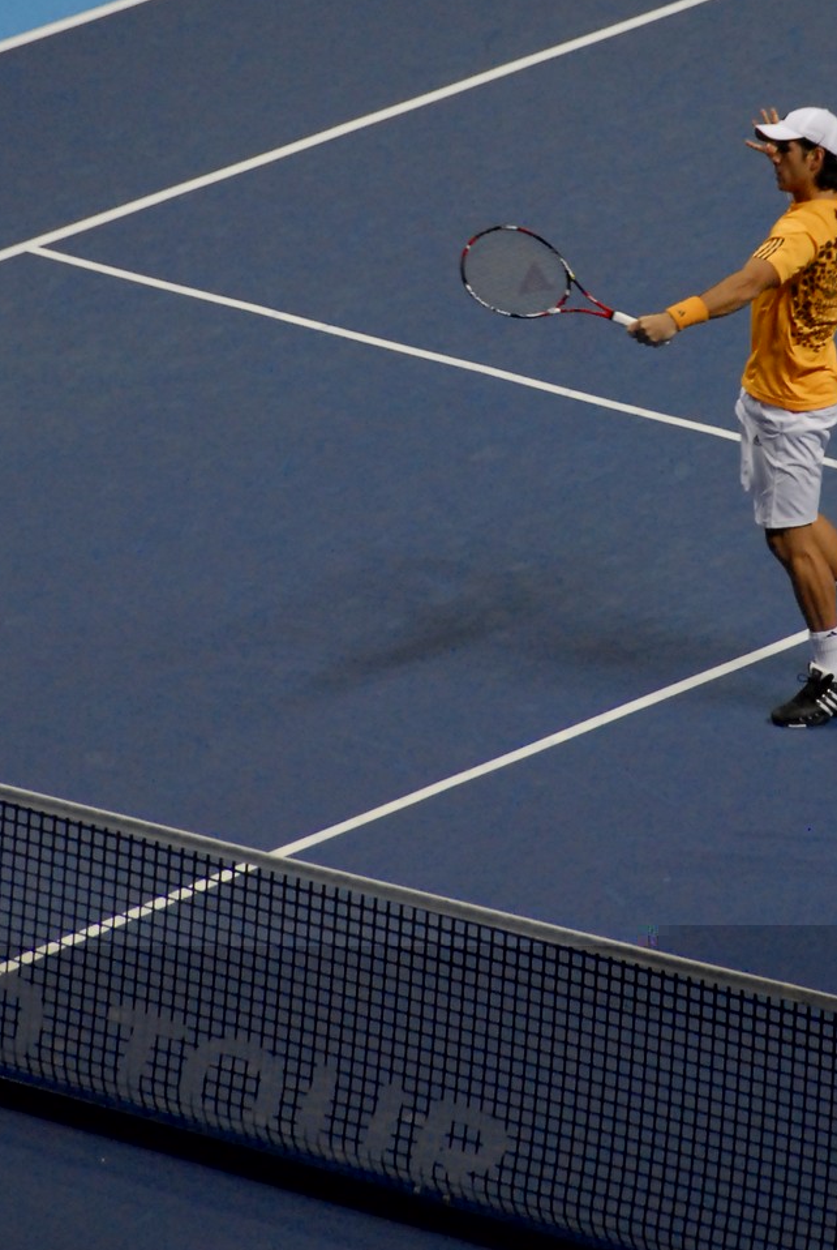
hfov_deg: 2.3
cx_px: 565
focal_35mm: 606
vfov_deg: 3.4
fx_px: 21057
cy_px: 288
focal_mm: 200
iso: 1000
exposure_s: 1/160
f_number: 6.3
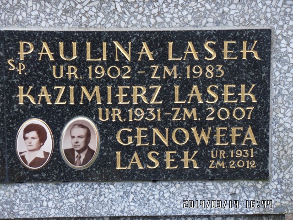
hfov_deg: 14.0
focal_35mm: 141
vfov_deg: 10.5
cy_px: 110
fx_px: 1193
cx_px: 146
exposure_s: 1/60
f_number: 4.2
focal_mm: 25.2
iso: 160
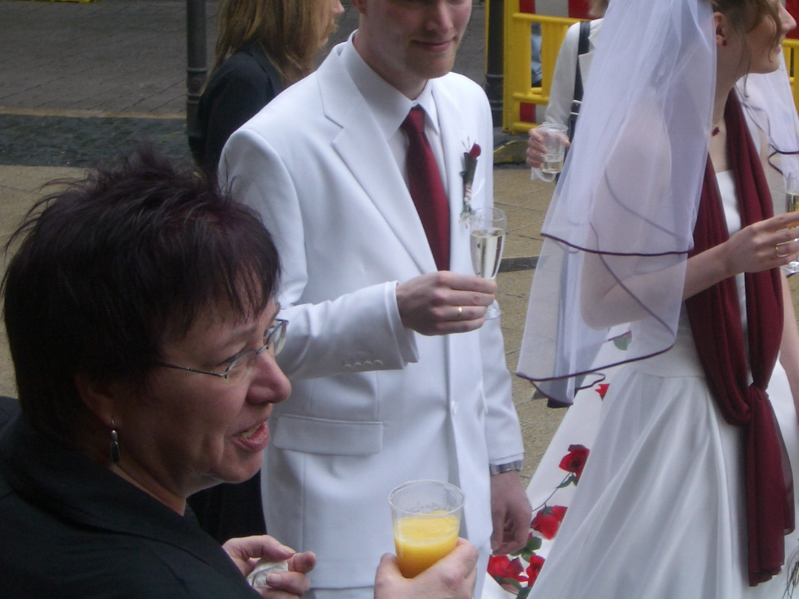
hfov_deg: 21.0
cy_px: 206
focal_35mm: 93
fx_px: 2146
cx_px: 571
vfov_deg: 15.9
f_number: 3.5
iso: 50
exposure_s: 1/100
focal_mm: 10.2
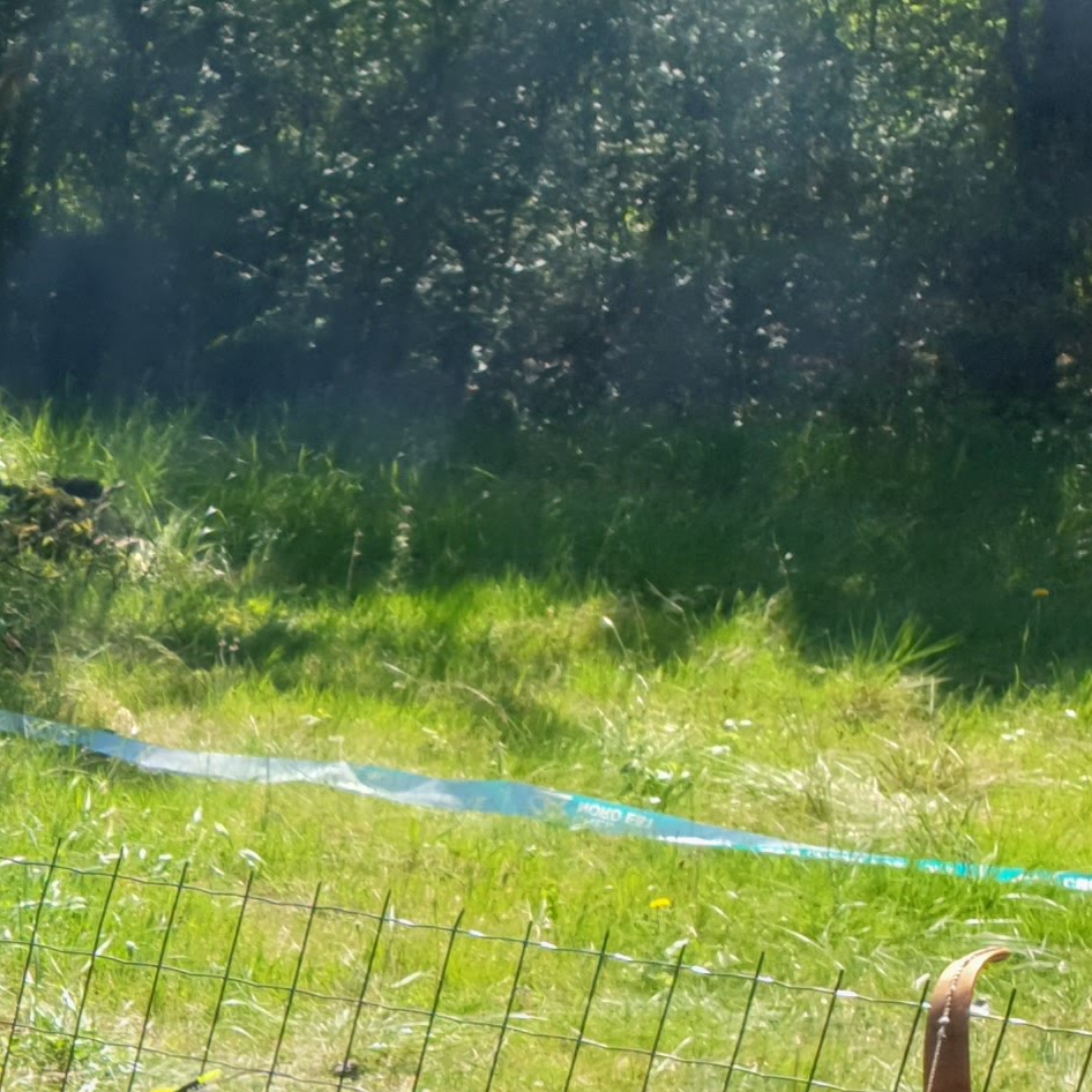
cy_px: 1542
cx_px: -1106
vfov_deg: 16.5
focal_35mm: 98
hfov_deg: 14.6
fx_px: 3498
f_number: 2.4
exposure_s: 1/441
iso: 50
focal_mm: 4.3
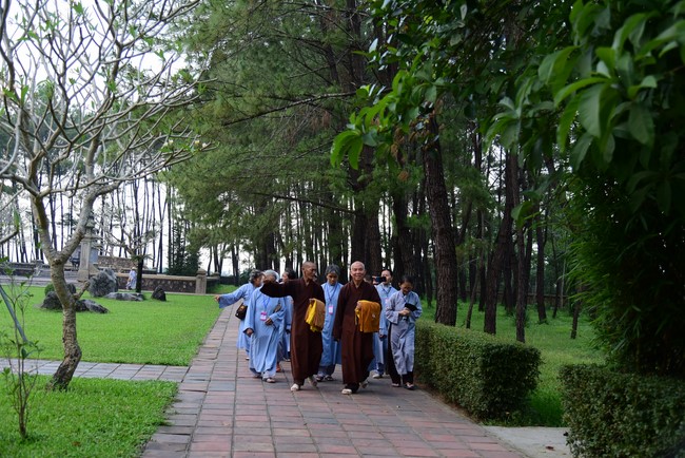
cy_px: 229
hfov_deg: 48.4
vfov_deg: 33.4
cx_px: 342
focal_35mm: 40
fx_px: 761
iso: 800
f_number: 4
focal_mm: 40
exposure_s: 1/500
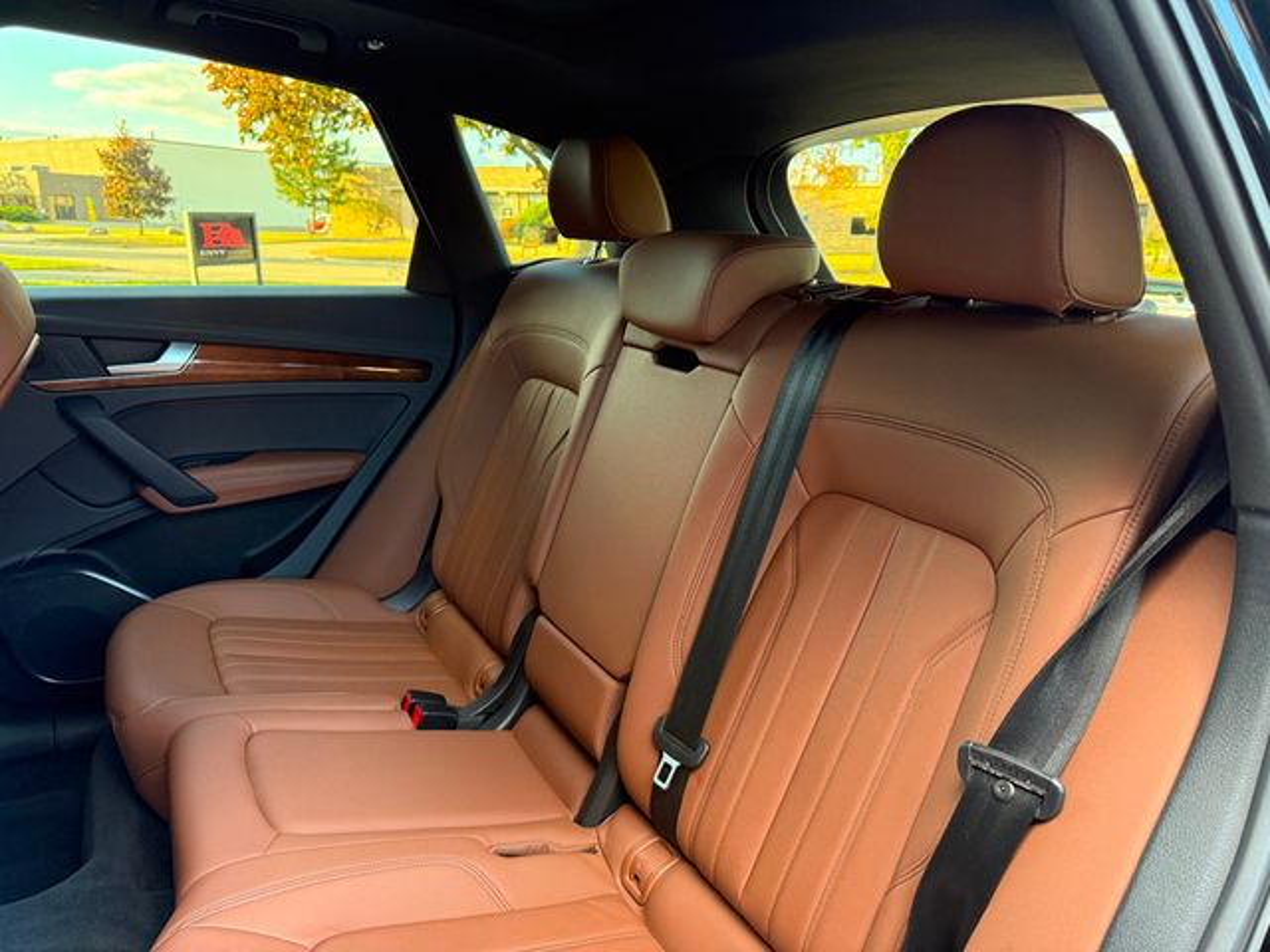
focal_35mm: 24
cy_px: 476
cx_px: 635
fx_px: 881
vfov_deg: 56.8
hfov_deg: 71.6
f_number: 1.78
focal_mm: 6.76
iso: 320
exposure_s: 1/60
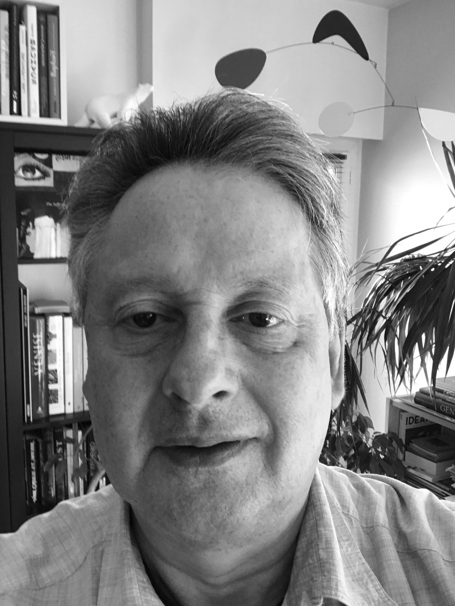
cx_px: 228
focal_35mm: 32
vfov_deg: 56.8
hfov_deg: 44.2
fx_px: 560
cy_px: 303
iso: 100
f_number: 2.2
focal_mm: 2.87
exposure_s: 1/33
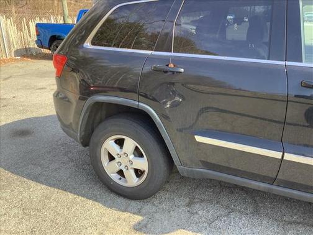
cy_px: 118
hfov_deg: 58.4
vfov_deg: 45.4
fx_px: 280
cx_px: 156
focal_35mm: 31
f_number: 2.4
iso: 25
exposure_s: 1/128
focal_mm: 3.3
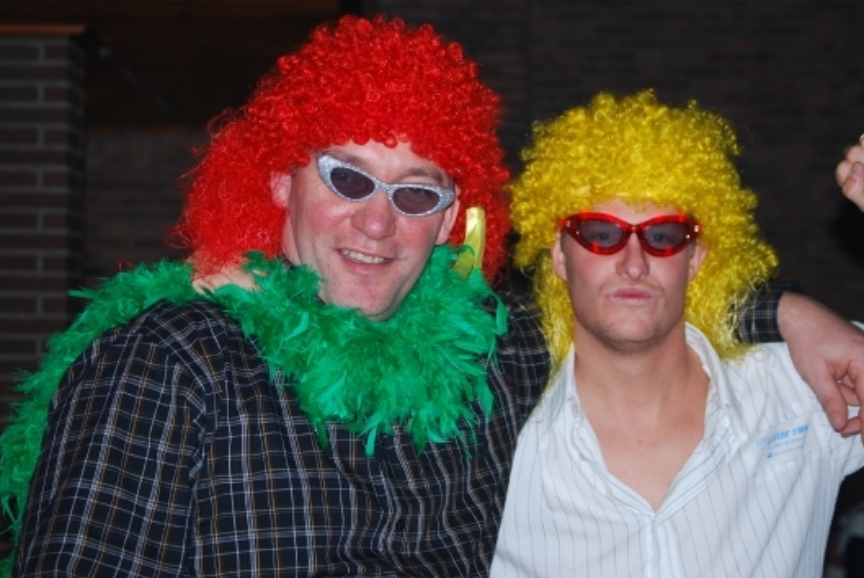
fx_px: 2248
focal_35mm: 94
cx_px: 475
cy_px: 275
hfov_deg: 21.7
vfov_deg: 14.7
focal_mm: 55
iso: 200
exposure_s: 1/60
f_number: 4
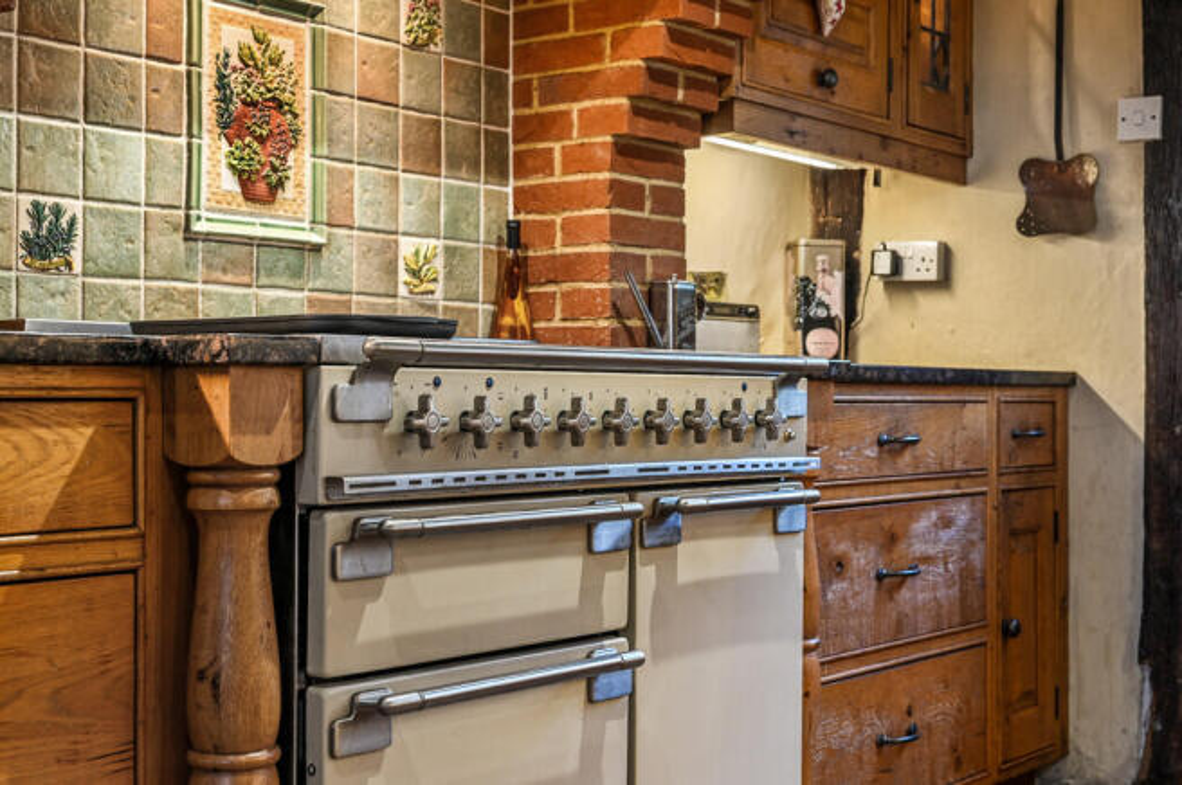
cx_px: 591
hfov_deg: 39.6
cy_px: 392
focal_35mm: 50
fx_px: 1640
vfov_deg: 26.9
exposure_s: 1/6
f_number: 8
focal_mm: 50
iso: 400
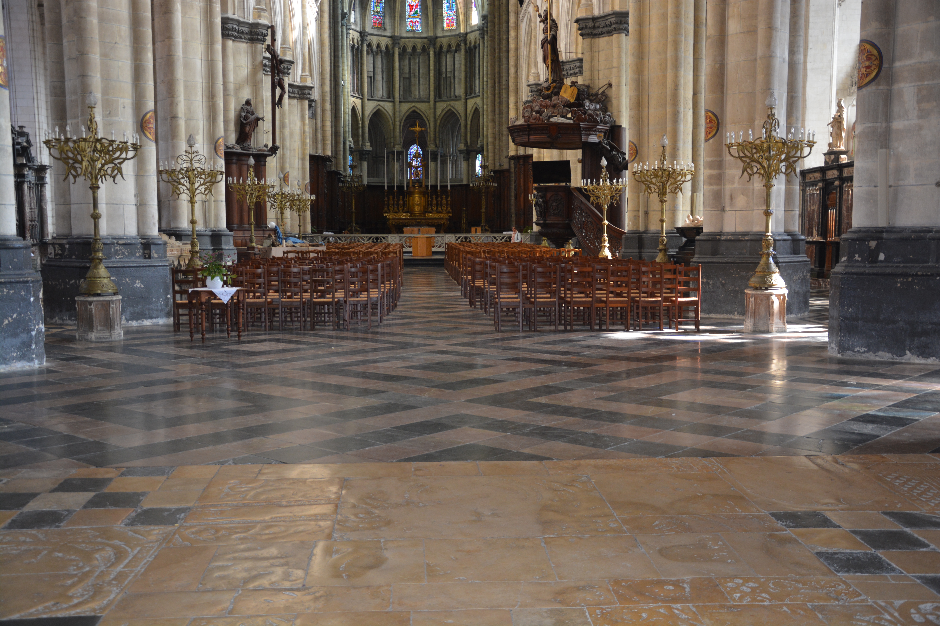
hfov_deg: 51.3
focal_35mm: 38
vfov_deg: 35.5
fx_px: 979
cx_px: 470
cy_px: 313
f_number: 4
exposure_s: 1/60
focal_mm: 25
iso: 450
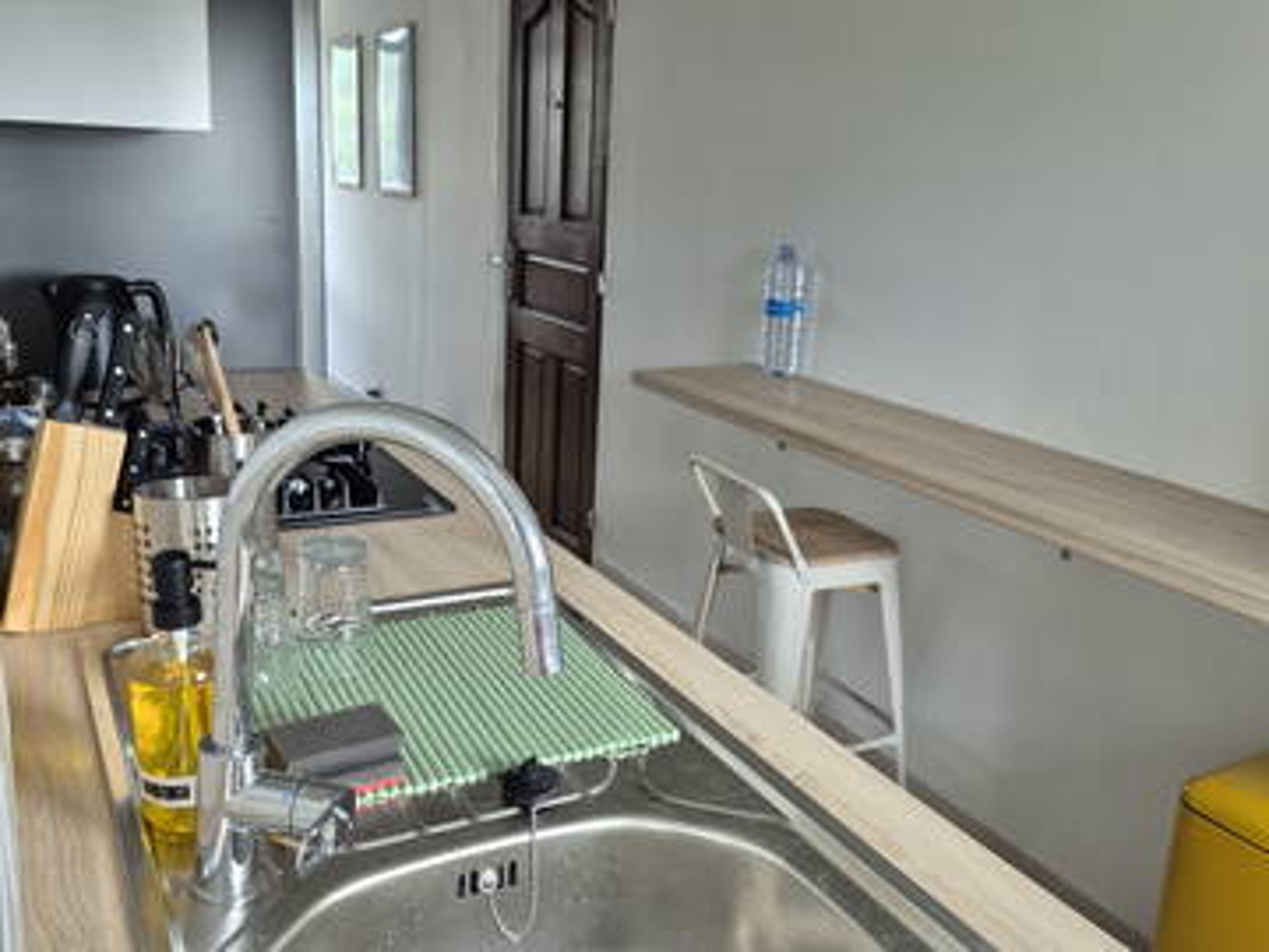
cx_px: 634
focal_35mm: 23
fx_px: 843
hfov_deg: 73.9
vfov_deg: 58.9
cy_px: 476
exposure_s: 1/180
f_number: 1.8
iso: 200
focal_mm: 5.4
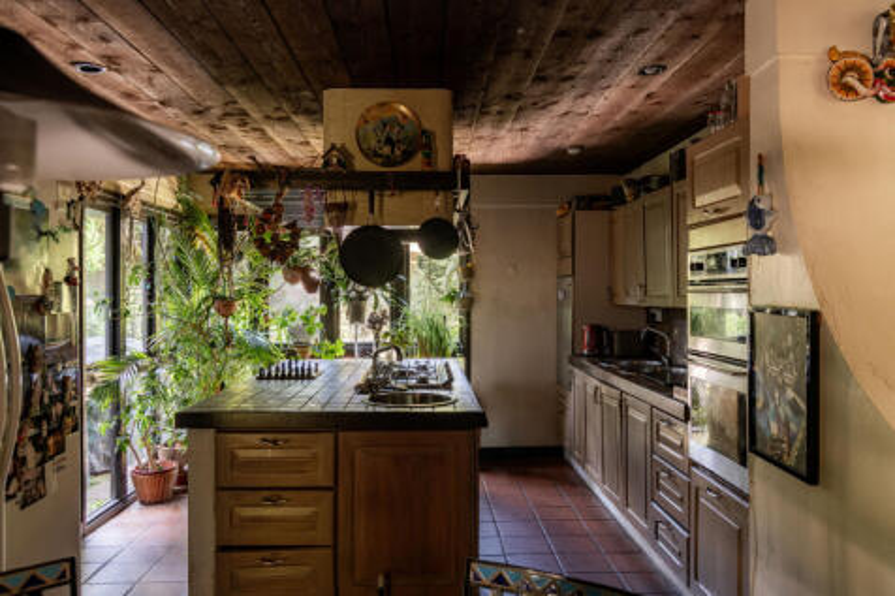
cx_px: 448
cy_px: 298
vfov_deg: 46.4
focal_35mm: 28
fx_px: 696
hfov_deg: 65.5
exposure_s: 1/25
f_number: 5.6
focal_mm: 28
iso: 200
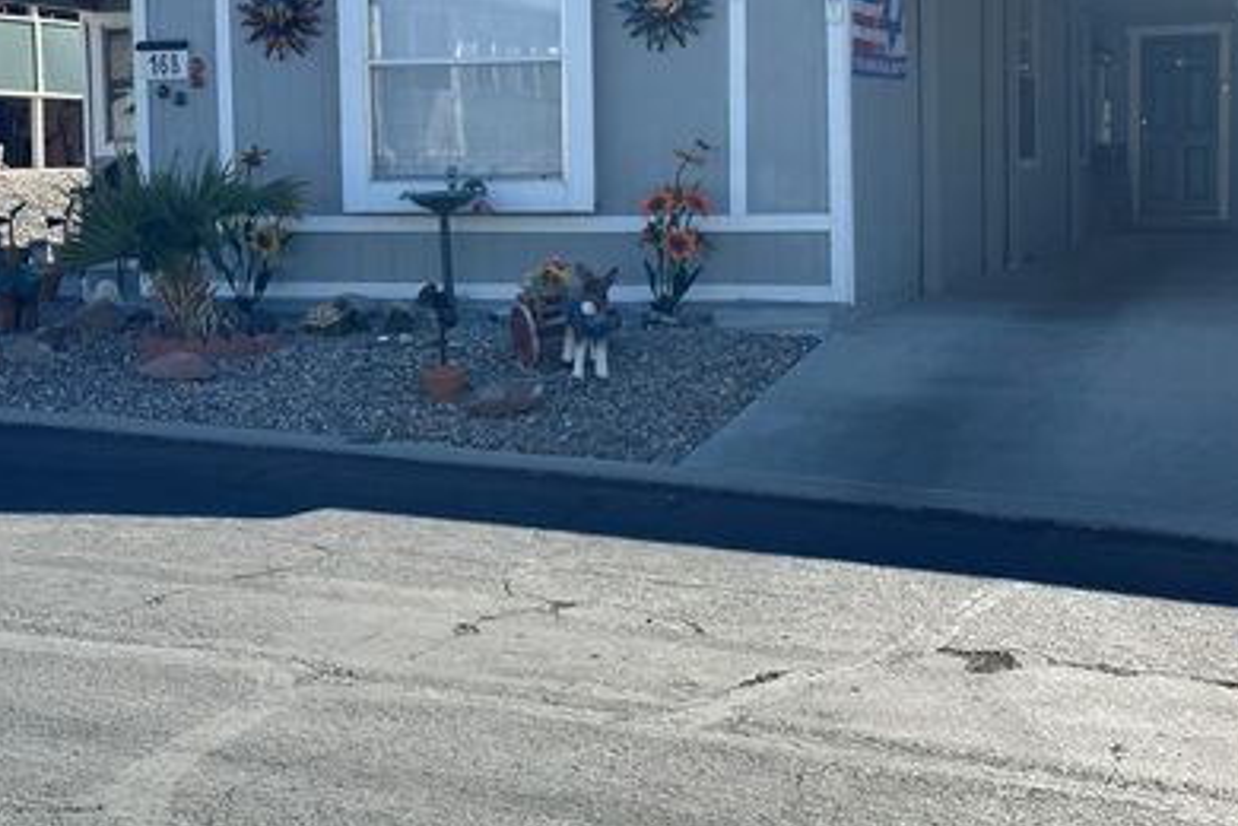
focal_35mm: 64
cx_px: 603
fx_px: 2201
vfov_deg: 21.2
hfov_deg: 31.4
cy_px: 288
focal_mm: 6.86
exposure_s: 1/2410
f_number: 1.78
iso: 64
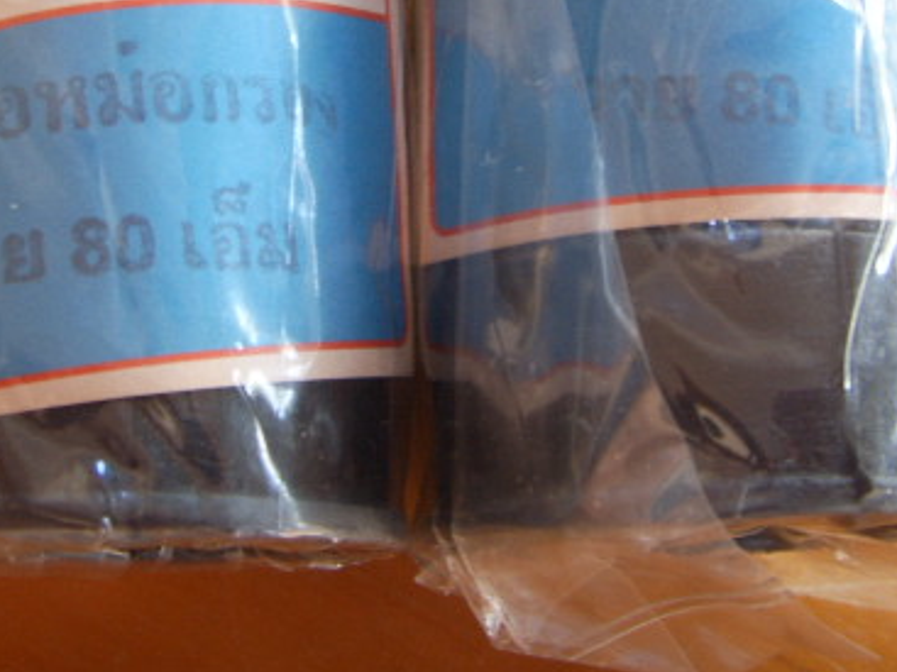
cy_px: 108
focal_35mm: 68
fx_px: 1761
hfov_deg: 28.6
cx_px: 416
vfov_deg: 21.3
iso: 63
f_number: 3.5
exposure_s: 1/6
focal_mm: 6.6
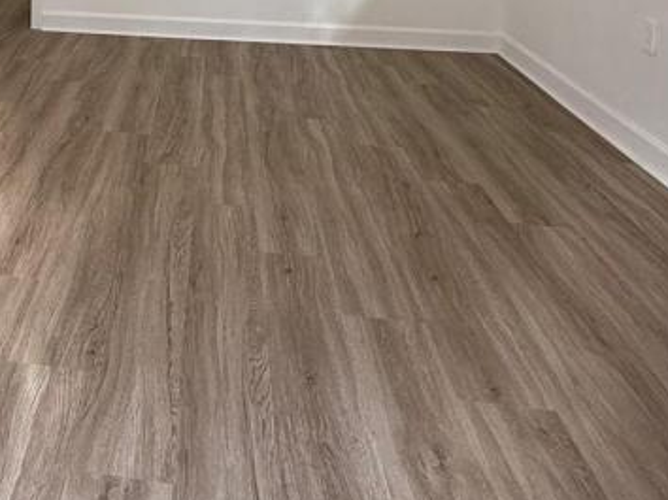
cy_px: -125
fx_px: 733
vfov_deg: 30.8
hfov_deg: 46.1
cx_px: 121
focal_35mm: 38
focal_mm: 2.22
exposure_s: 1/99
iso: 80
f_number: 2.2
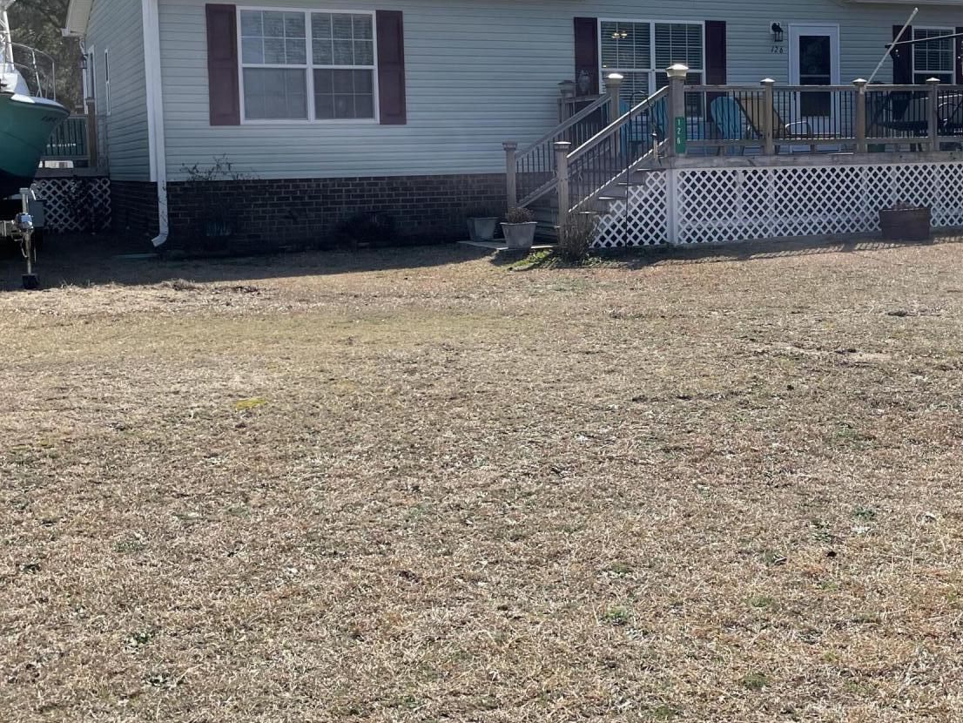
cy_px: 206
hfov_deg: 40.1
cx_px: 620
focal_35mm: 47
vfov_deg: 30.5
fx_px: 1308
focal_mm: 4.2
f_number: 1.6
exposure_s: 1/4831
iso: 32
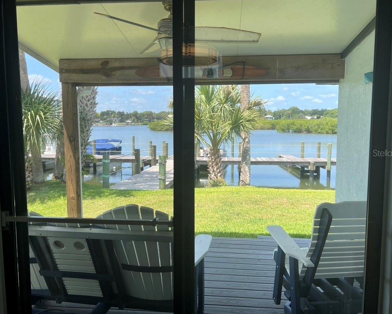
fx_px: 325
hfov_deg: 62.2
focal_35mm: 28
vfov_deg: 51.5
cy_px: 153
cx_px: 196
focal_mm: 5.7
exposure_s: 1/1266
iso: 50
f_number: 1.5
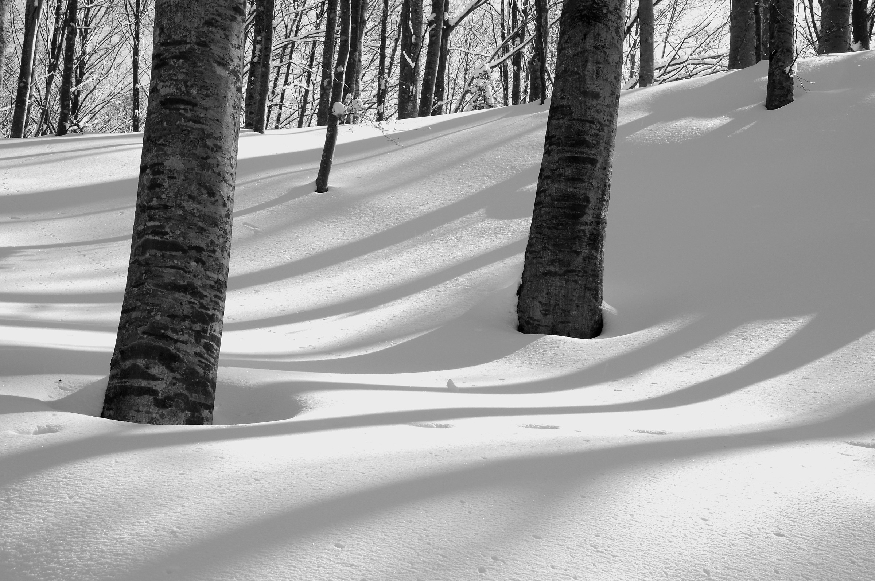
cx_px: 438
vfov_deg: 18.1
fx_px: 1821
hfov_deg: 27.0
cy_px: 290
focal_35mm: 75
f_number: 20
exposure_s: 1/60
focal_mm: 50
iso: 200
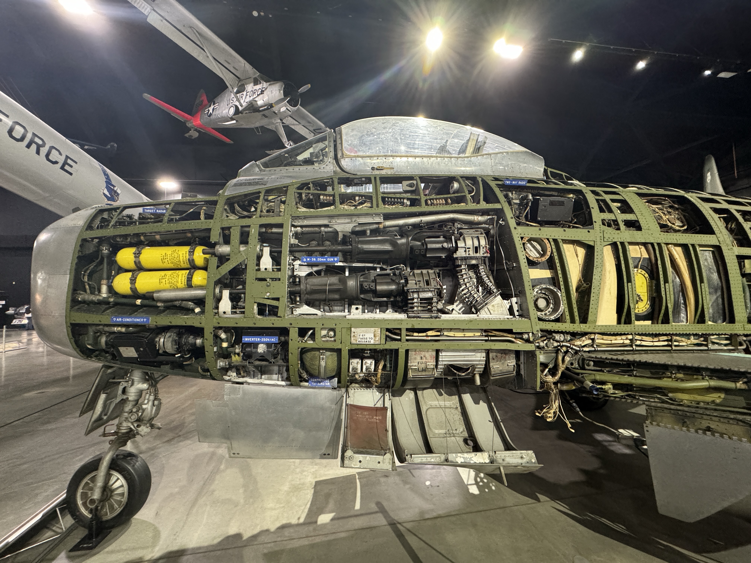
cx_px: 376
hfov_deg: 102.1
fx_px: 304
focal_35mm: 14
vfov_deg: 85.7
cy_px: 282
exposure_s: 1/60
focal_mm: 2.22
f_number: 2.2
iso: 640
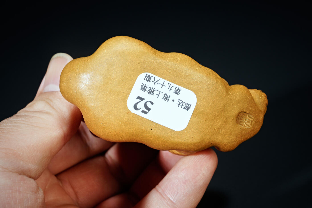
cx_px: 156
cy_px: 104
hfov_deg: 18.8
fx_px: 945
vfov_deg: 12.6
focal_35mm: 109
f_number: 18
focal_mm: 73
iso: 100
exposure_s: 1/160
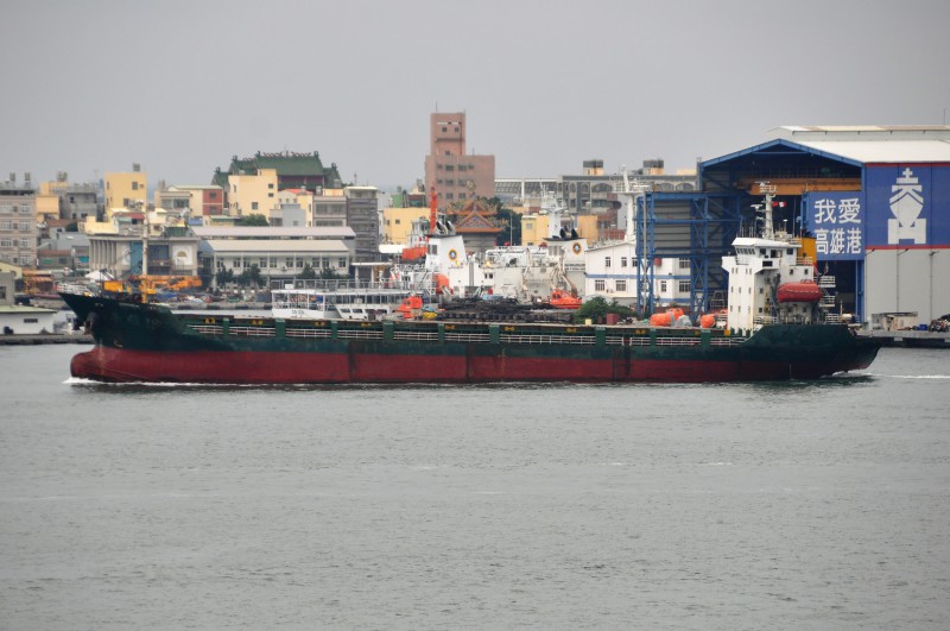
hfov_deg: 7.9
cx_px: 475
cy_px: 316
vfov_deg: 5.2
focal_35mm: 262
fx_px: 6917
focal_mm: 175
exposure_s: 1/500
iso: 320
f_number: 6
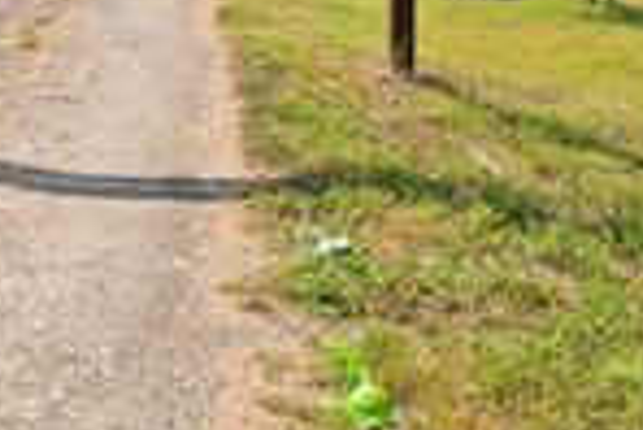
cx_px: 43
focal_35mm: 81
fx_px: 1448
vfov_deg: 16.0
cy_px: -143
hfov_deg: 24.2
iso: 640
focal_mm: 24
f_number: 9
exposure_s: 1/400
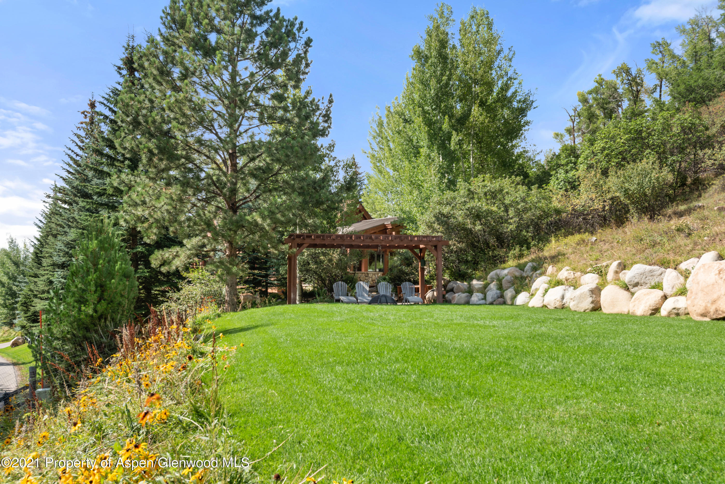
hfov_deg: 58.7
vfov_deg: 41.1
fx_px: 645
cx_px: 362
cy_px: 242
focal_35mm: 32
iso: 100
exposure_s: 1/80
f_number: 8
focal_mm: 32
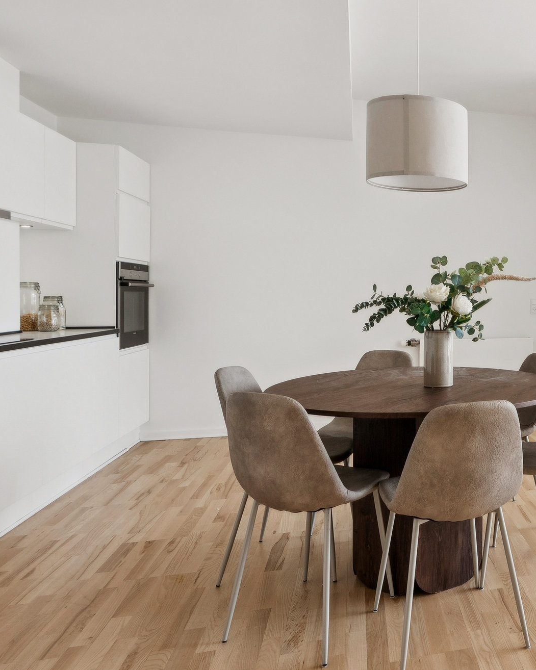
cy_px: 305
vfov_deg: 58.7
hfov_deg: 42.8
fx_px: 595
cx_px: 519
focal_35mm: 30
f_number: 13
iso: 400
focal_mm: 14
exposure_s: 1/60
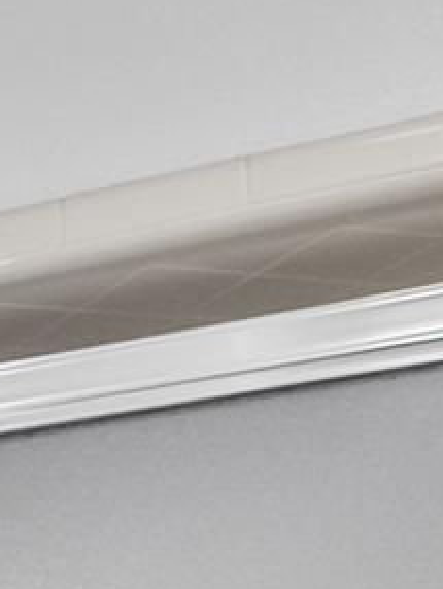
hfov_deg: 9.6
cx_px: -820
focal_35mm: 126
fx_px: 2147
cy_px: 1014
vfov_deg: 14.1
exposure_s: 1/25
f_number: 4.5
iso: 800
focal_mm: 10
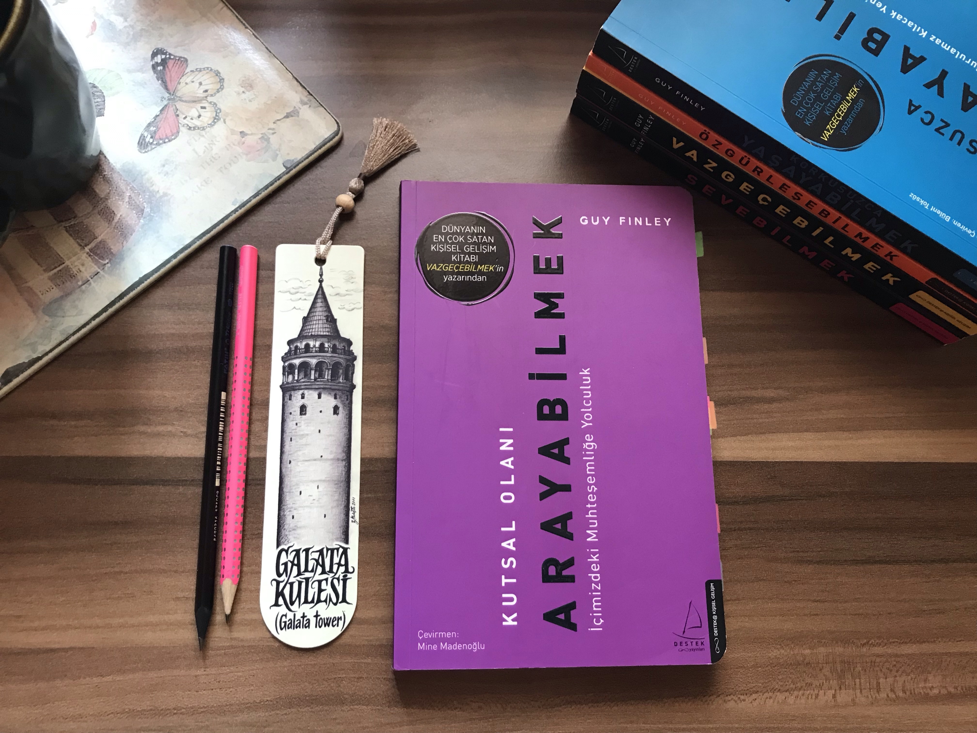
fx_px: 790
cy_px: 366
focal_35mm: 28
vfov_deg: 49.7
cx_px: 488
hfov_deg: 63.4
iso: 64
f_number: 1.8
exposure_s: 1/17
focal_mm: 3.99
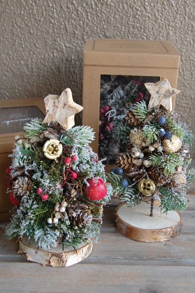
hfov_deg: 28.9
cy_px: 146
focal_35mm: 46
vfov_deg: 42.4
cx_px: 98
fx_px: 379
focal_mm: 31
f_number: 6.3
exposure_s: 1/40
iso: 200
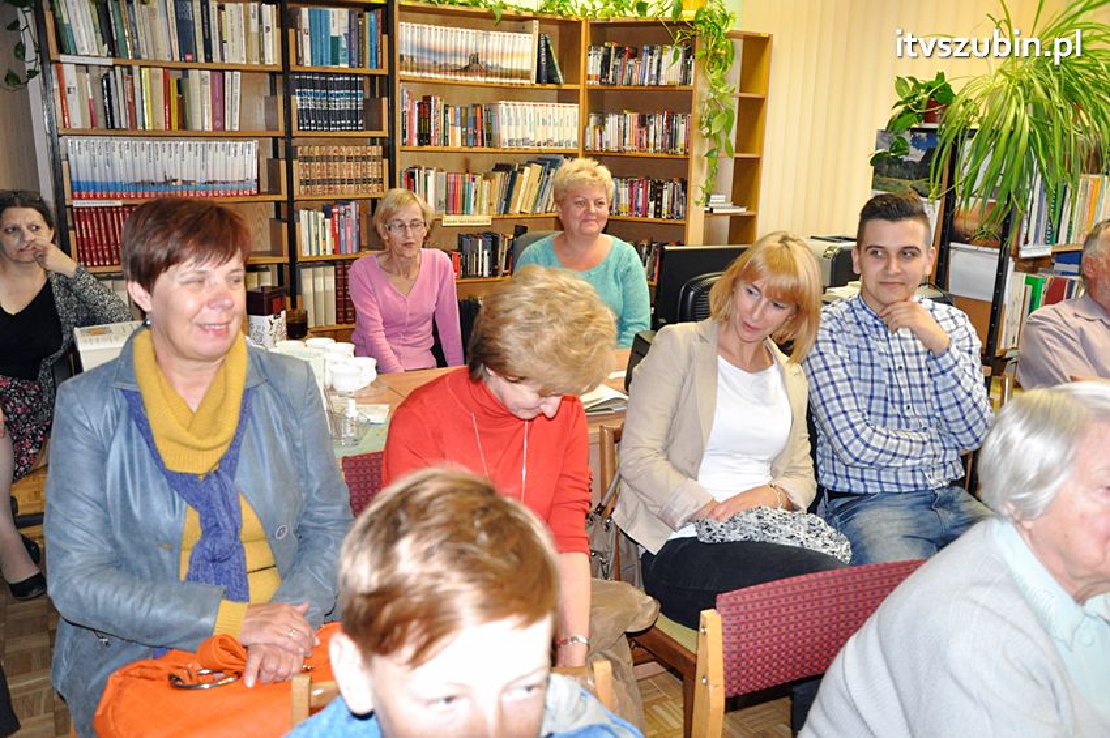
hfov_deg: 59.5
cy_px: 369
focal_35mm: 32
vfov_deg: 41.6
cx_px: 555
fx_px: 970
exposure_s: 1/60
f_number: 5
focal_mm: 21
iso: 1600
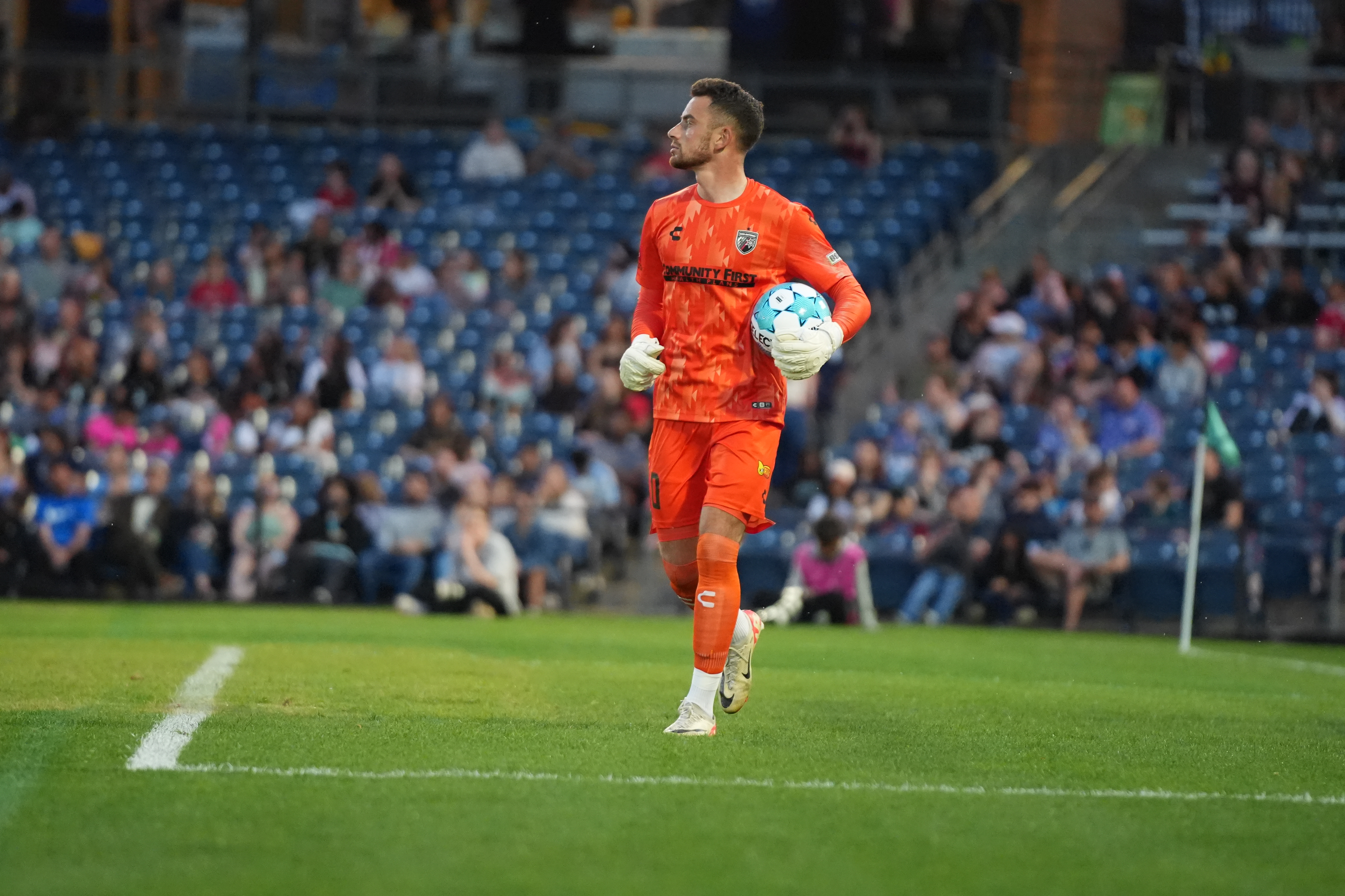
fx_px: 11207
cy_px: 448
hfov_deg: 6.9
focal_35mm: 300
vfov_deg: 4.6
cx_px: 672
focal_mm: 200
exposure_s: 1/1600
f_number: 2.8
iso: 5000
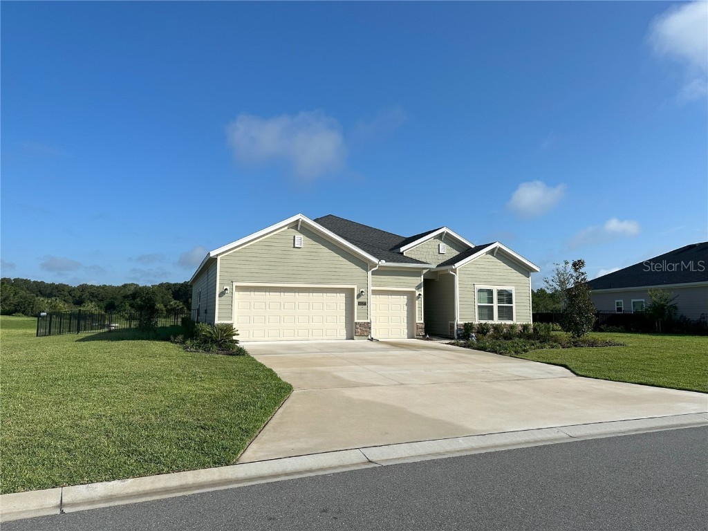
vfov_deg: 56.8
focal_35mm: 24
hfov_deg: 71.6
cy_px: 266
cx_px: 354
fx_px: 491
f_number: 1.78
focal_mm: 6.86
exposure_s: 1/7576
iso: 80
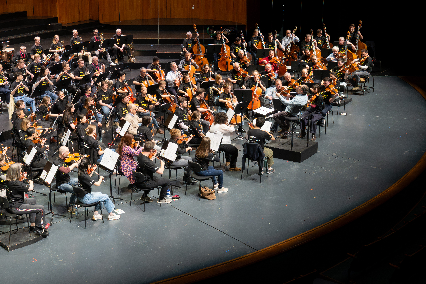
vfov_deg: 23.0
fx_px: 698
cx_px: 141
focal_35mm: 59
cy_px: 110
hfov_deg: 33.6
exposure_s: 1/80
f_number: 6.3
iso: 3200
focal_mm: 38
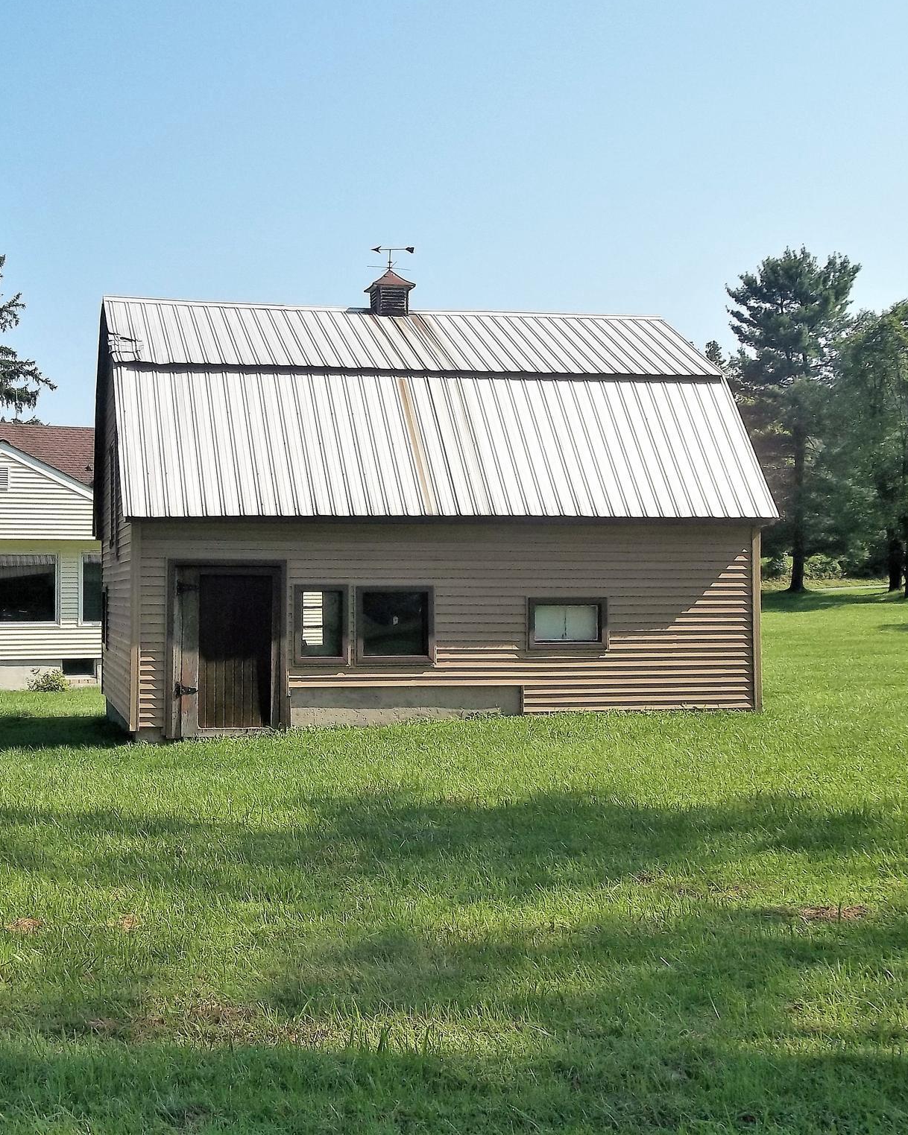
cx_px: 297
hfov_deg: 35.3
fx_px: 1411
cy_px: 564
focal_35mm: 42
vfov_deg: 43.8
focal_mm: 5.7
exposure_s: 1/200
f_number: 8.8
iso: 80
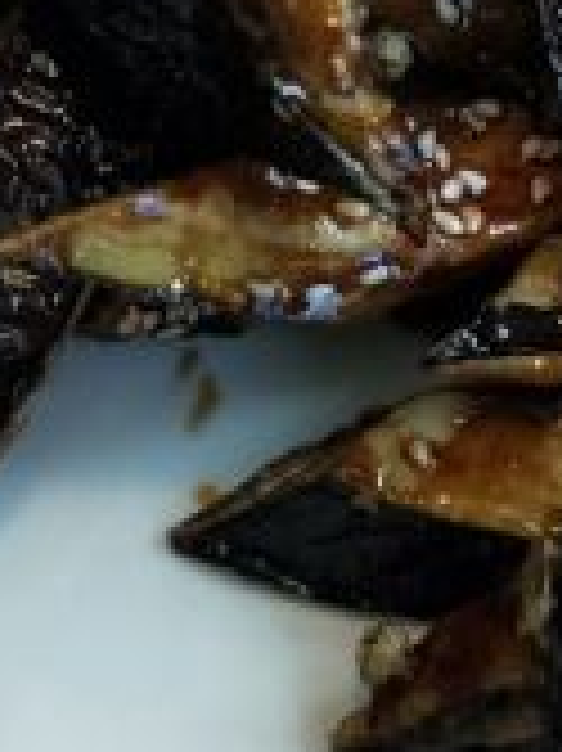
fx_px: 2276
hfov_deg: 14.1
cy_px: -81
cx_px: 227
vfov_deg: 18.0
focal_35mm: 105
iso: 321
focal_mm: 4.27
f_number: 1.7
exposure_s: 1/33
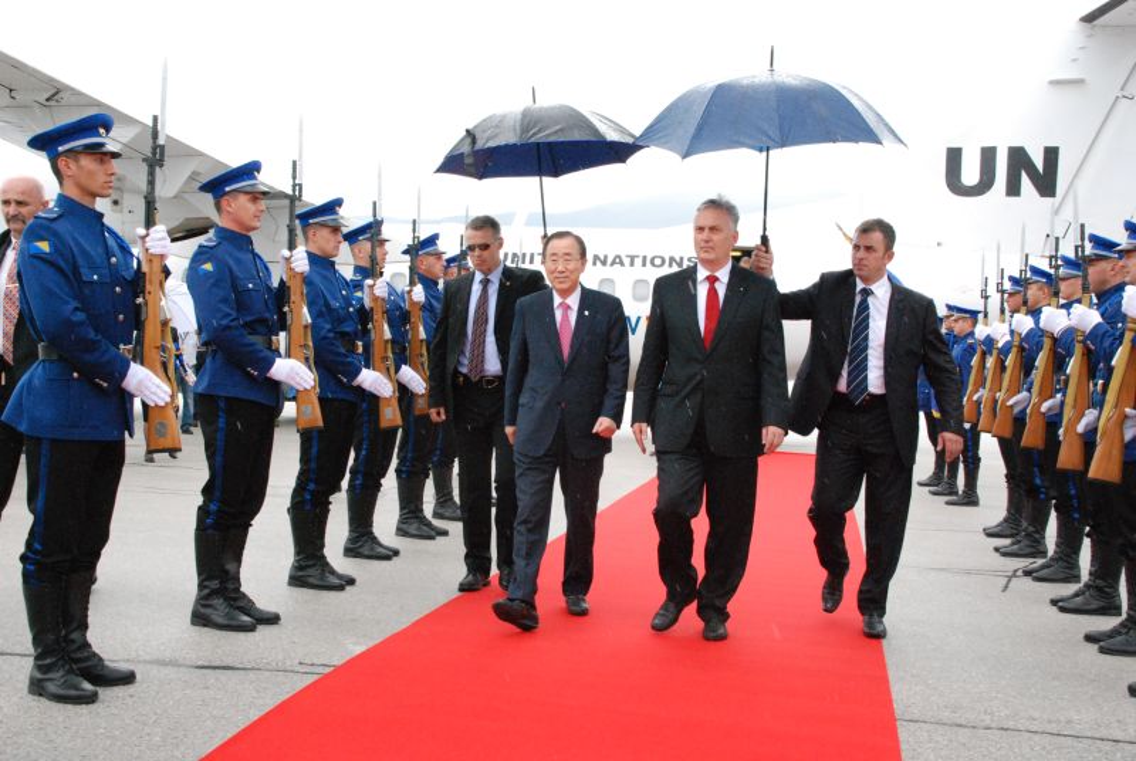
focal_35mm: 45
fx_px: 1422
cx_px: 568
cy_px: 380
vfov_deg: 30.0
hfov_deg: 43.5
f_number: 13
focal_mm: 30
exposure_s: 1/640
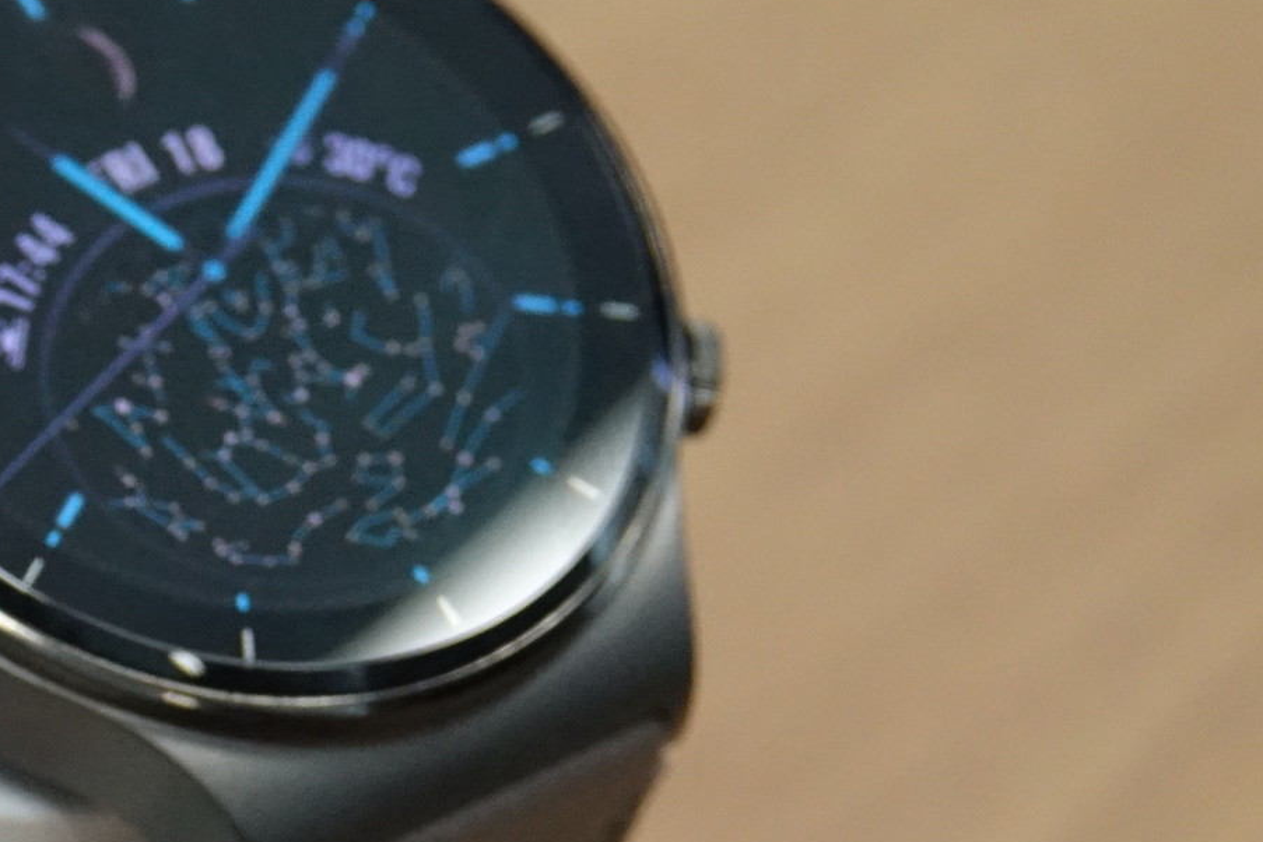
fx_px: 10103
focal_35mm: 288
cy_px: 908
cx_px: -627
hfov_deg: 7.0
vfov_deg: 4.8
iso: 1250
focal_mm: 34.68
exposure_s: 1/100
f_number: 3.5
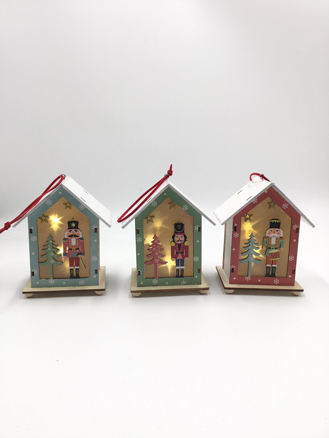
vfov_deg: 58.4
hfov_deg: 45.4
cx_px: 164
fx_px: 393
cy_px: 219
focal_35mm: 31
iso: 25
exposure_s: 1/131
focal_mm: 3.3
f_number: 2.4
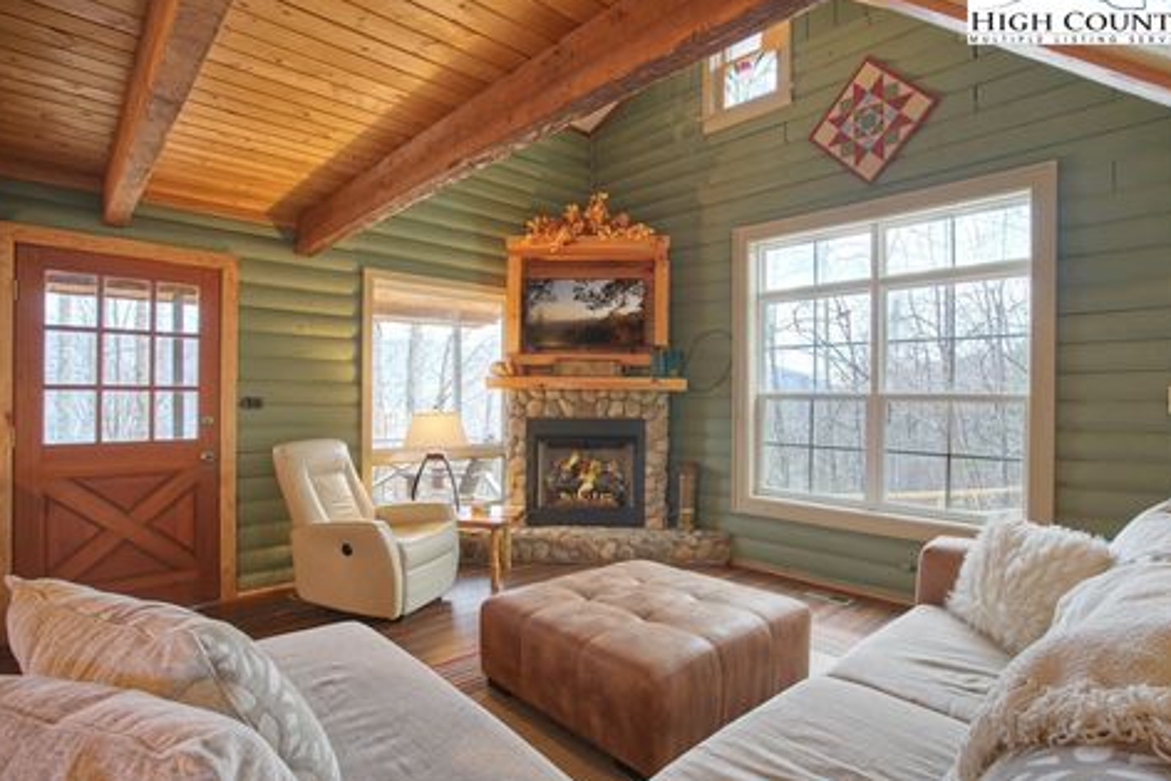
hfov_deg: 90.0
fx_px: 586
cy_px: 397
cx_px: 595
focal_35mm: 18
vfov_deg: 67.4
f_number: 8
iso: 100
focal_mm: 17
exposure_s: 1.6
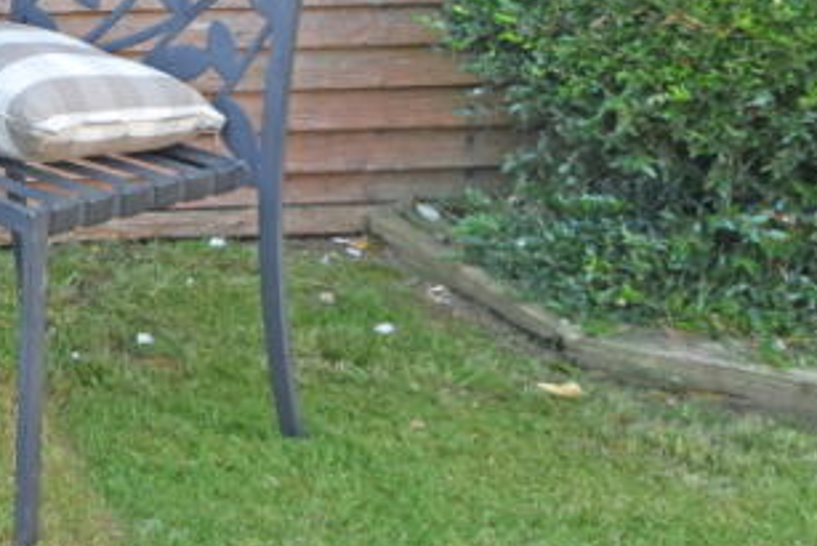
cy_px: -169
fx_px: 1589
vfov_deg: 18.1
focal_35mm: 70
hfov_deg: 25.6
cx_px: -186
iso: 400
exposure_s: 1/250
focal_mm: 14
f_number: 4.5
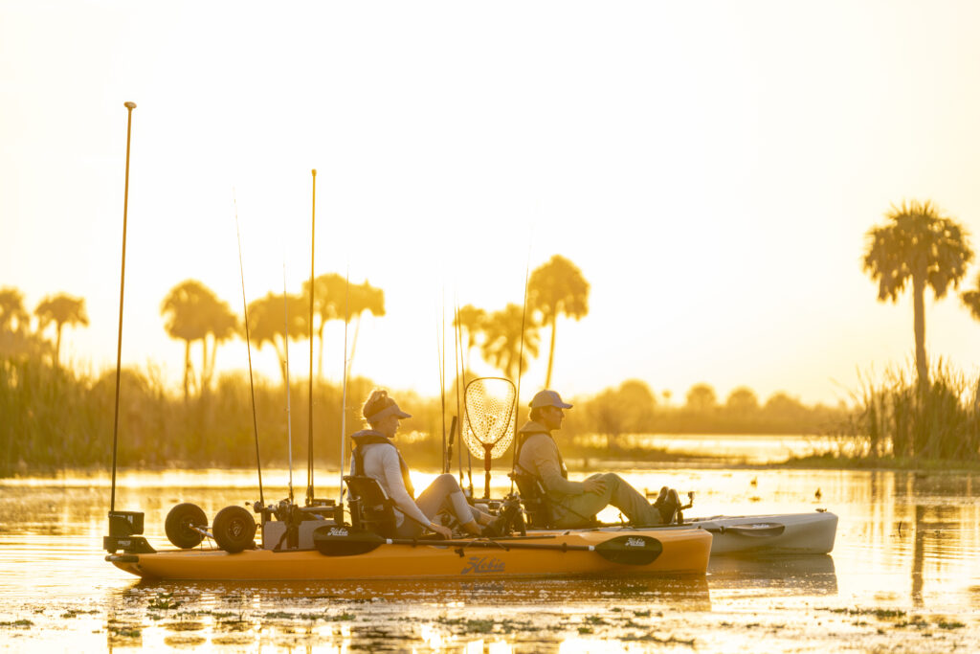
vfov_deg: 8.0
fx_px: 4655
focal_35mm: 171
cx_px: 490
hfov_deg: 12.0
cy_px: 327
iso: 100
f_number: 2.8
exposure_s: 1/320
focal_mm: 171
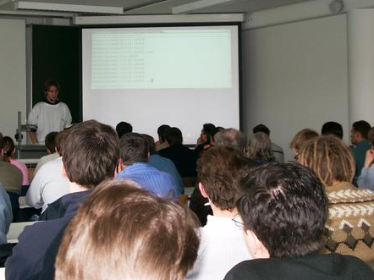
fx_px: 767
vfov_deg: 20.6
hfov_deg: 27.4
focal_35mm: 71
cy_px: 93
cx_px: 167
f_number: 3
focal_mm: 10.2
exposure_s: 1/60
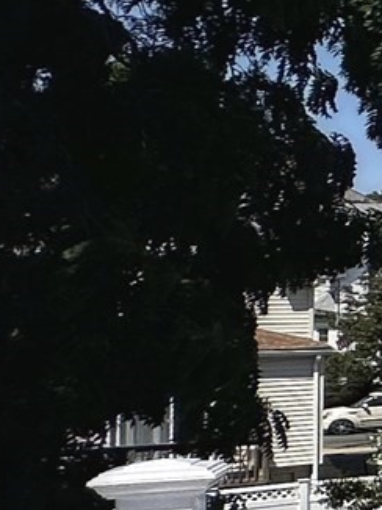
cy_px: 264
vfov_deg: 22.3
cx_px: 1534
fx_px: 1297
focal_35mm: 88
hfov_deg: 8.2
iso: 50
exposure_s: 1/3401
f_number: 2.2
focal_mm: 2.22
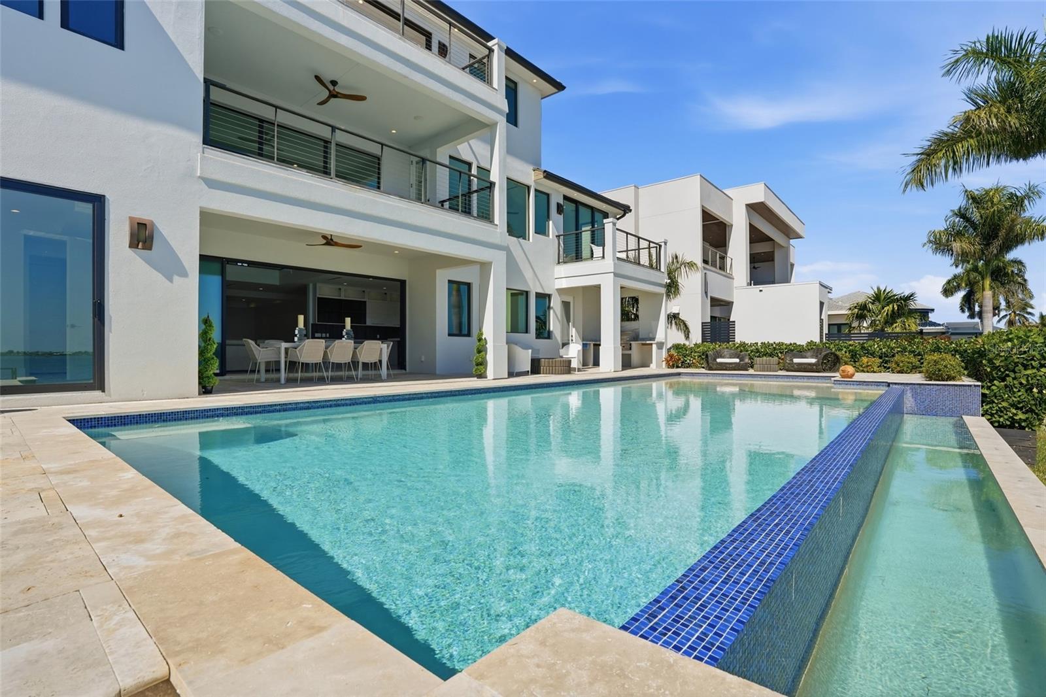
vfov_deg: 73.7
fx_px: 465
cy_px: 348
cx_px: 523
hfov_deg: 96.7
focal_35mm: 16
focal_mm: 16
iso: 400
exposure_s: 1/8000
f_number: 9
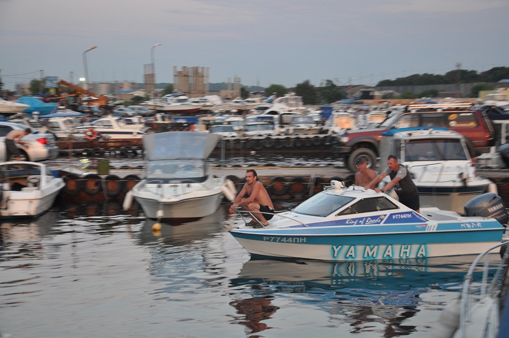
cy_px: 169
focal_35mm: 75
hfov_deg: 27.0
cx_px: 254
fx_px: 1059
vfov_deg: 18.1
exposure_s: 1/13
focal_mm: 50
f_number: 5
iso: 400
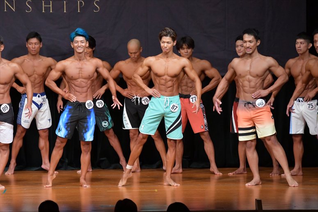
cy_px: 106
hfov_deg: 8.6
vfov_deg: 5.7
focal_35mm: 240
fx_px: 2119
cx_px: 159
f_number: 5.6
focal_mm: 160
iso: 5000
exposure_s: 1/400
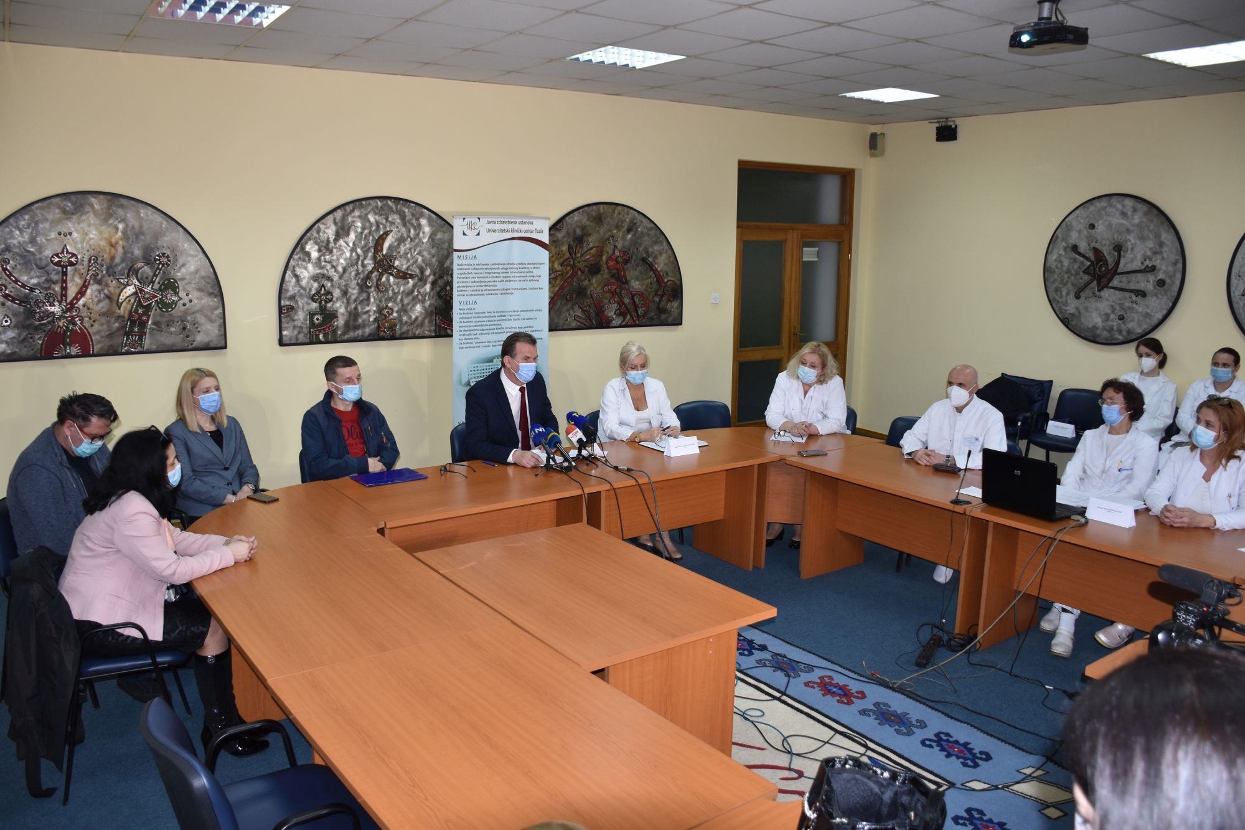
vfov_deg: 47.9
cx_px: 622
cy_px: 415
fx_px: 934
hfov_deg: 67.4
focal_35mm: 27
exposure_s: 1/60
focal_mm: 18
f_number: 4
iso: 400
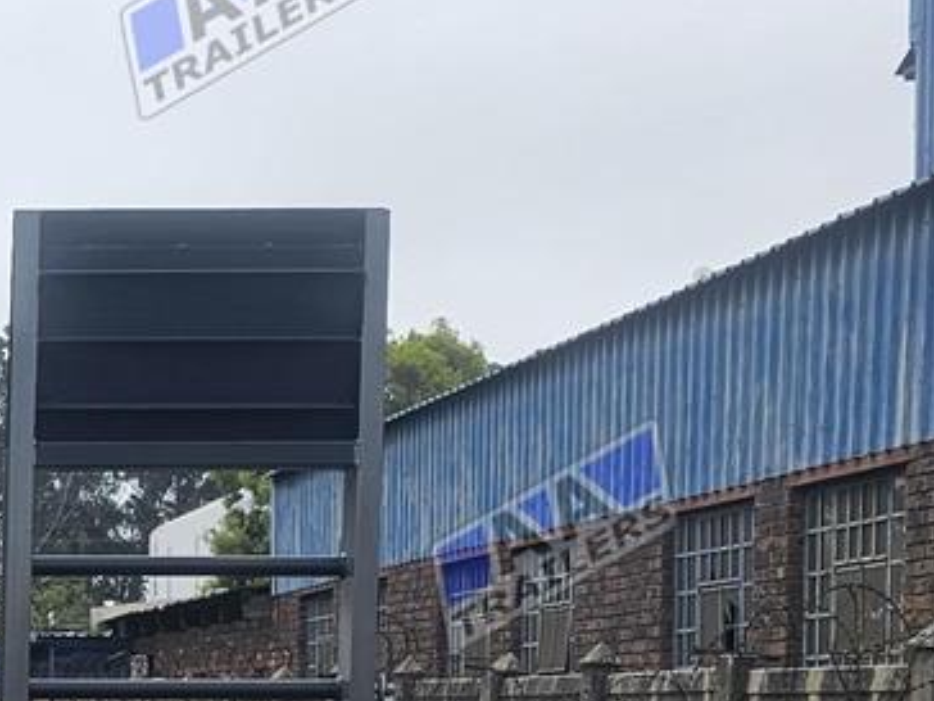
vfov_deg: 15.6
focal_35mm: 91
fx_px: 2455
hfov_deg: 19.6
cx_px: -323
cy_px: 865
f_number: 1.7
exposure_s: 1/100
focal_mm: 6.3
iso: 25
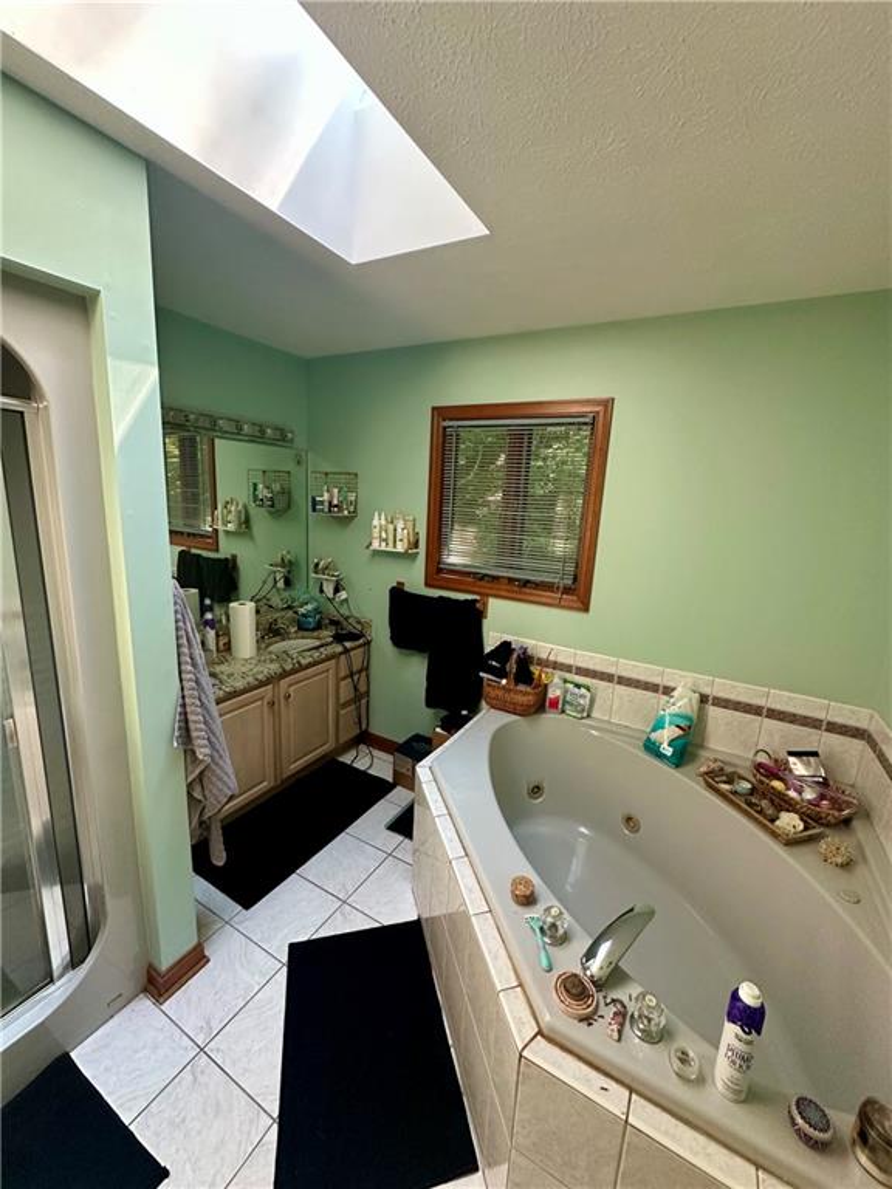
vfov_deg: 102.1
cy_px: 594
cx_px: 446
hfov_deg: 85.7
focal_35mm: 14
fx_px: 481
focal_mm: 2.22
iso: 320
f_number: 2.2
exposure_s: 1/60
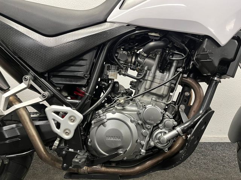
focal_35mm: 26
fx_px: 181
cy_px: 90
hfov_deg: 67.3
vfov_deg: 53.1
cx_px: 120
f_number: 1.6
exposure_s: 1/50
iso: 320
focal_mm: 5.1
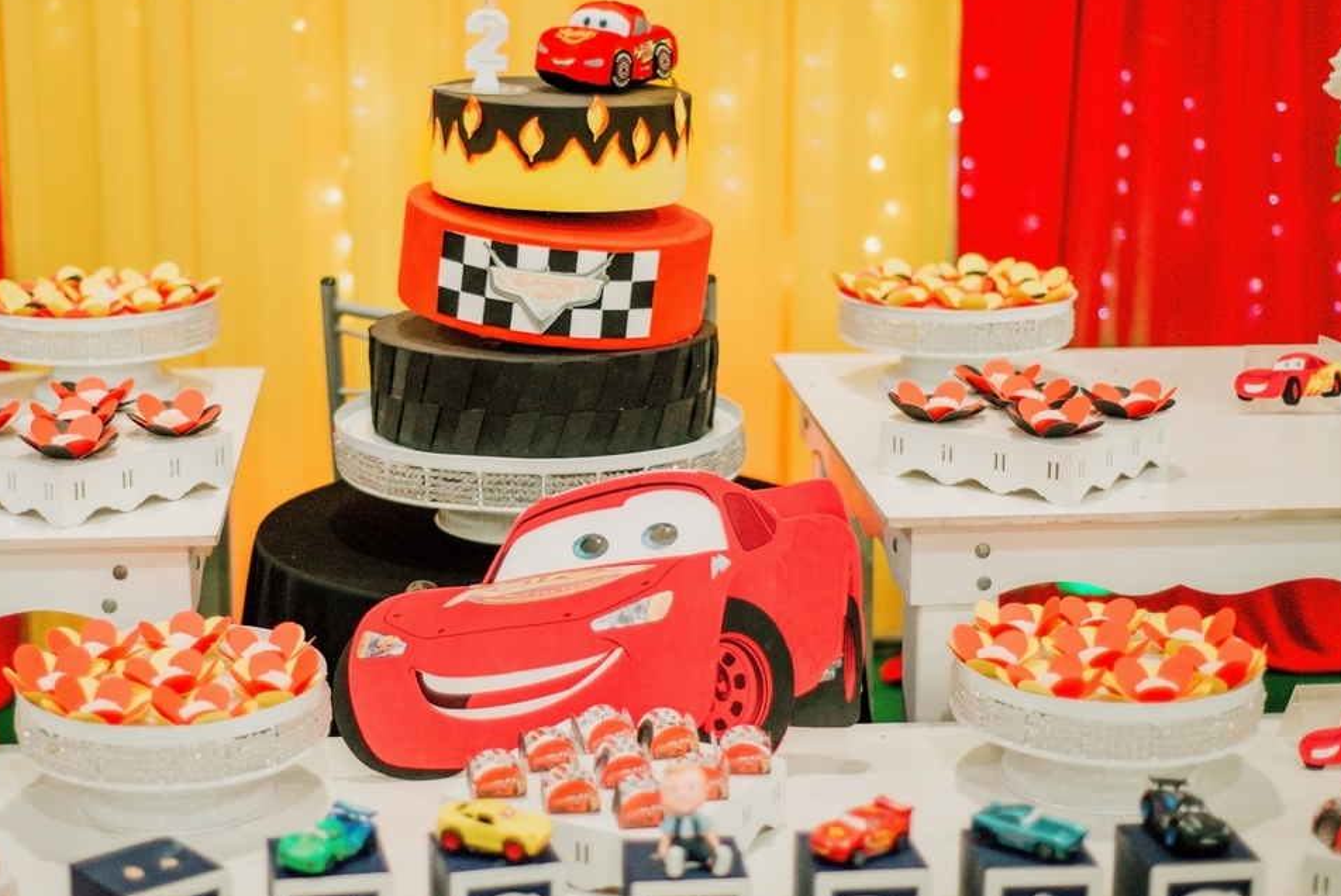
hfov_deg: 31.8
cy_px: 366
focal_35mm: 63
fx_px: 2348
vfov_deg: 21.6
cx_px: 539
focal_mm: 50
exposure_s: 1/160
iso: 1600
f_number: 1.8
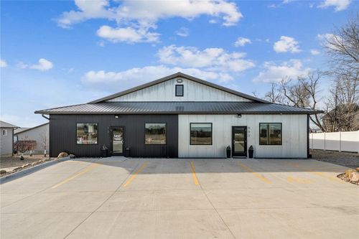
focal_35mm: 23
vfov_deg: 55.1
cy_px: 120
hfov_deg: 76.1
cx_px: 180
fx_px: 229
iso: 400
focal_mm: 23
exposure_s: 1/1600
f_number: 8
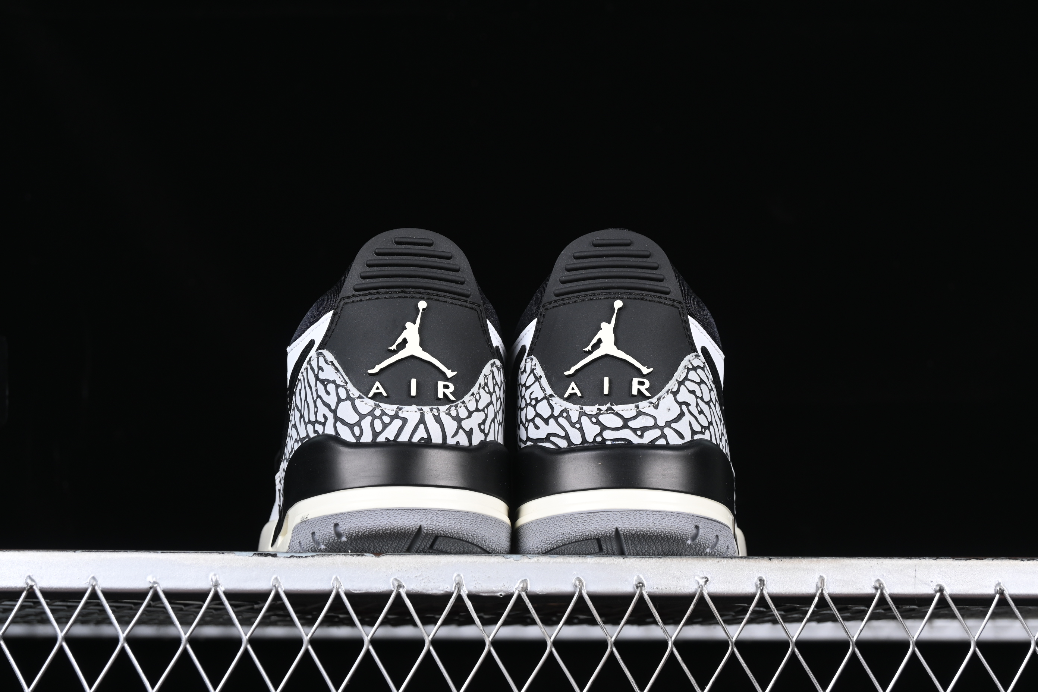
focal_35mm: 72
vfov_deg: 18.9
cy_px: 346
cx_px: 519
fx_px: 2076
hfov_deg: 28.1
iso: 160
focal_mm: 48
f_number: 7.1
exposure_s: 1/80
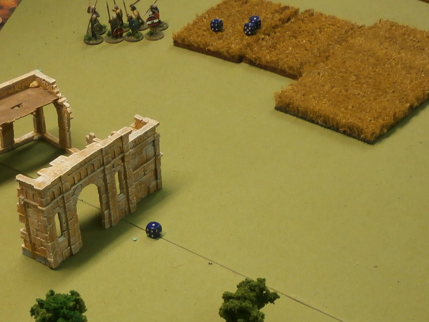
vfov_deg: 13.9
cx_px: 210
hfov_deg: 18.5
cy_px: 264
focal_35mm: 106
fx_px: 1314
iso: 200
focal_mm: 8.3
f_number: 3.4
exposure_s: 1/40
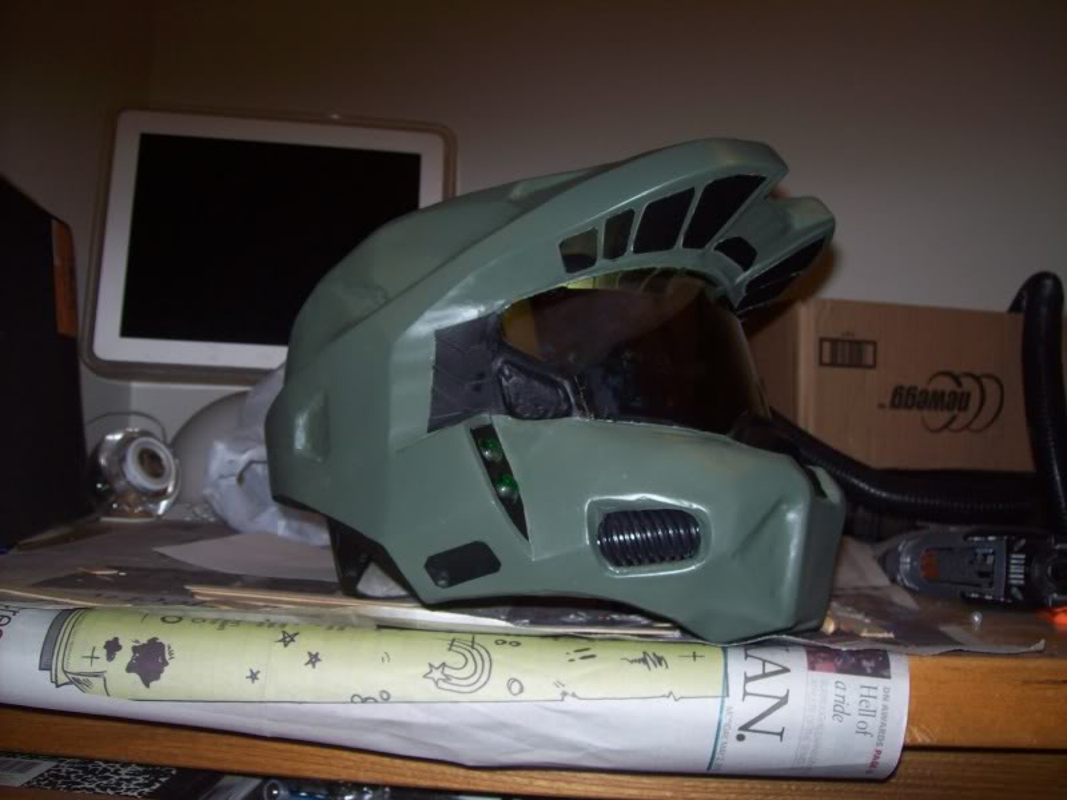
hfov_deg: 51.4
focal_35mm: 36
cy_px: 400
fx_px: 1109
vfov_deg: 39.6
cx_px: 534
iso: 80
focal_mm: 6
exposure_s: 1/64
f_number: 2.7
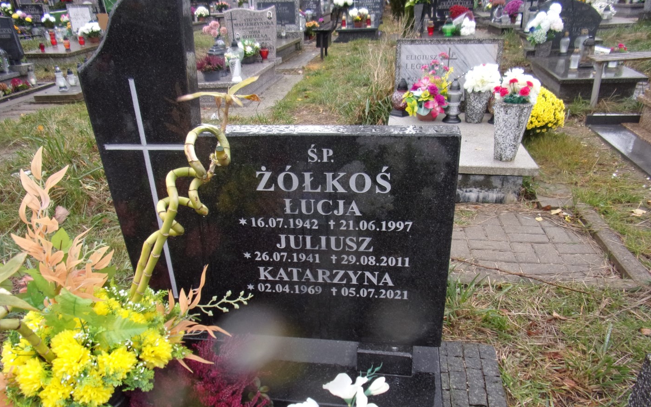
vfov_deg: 47.3
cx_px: 319
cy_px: 247
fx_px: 461
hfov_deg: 70.4
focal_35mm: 26
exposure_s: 1/90
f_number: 3.3
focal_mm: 4.3
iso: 80
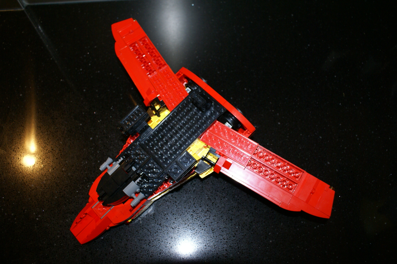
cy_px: 132
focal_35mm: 27
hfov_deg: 67.4
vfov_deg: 47.9
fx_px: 298
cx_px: 198
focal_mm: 18
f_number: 4
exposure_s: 1/60
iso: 400
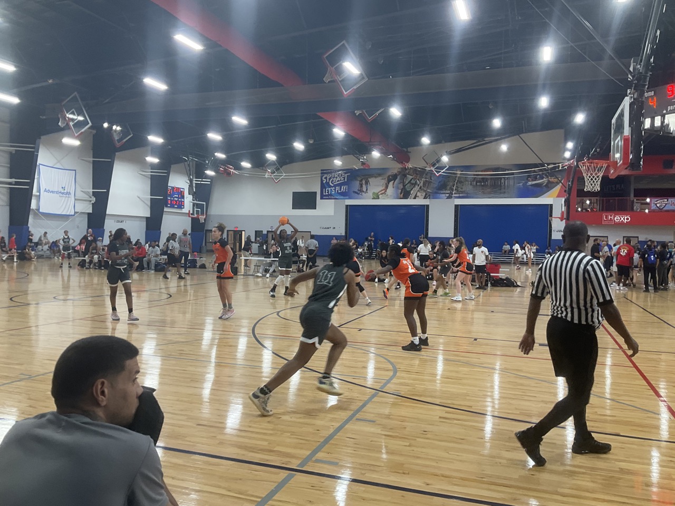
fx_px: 565
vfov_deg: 48.2
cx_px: 338
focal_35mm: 29
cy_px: 253
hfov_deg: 61.7
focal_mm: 3
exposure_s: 1/60
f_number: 1.8
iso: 50
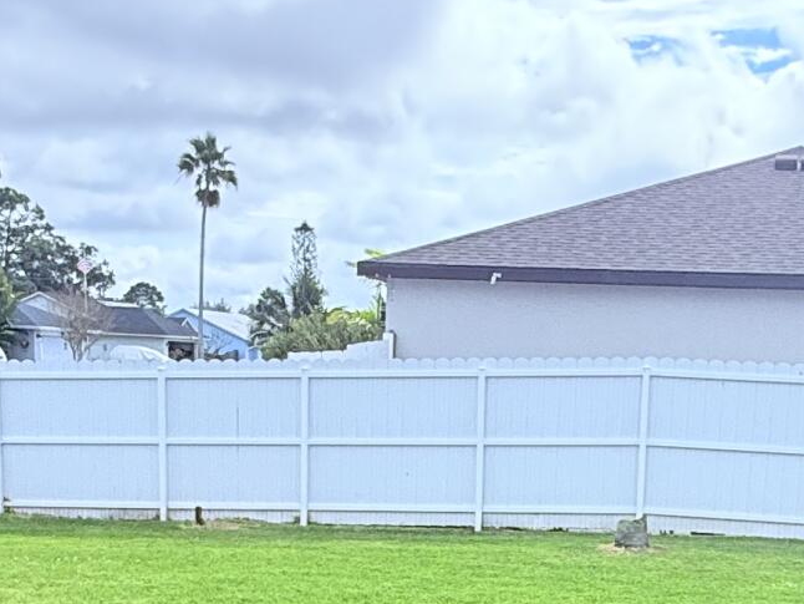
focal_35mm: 65
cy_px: 732
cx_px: 531
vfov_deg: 21.0
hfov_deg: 29.6
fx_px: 1510
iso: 64
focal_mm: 2.22
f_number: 2.2
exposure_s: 1/1795
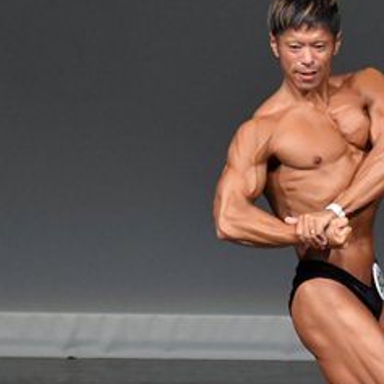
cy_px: 266
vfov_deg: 1.8
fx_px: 12023
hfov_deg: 1.8
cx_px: 312
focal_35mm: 958
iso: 4000
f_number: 5.6
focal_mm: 230
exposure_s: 1/400
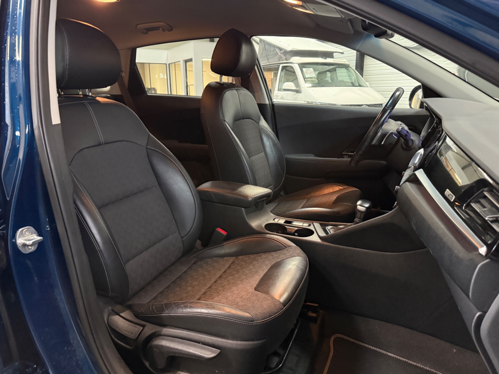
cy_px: 187
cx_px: 250
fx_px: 346
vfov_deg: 56.8
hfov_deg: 71.6
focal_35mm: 24
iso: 1000
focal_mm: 6.76
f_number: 1.78
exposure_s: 1/33
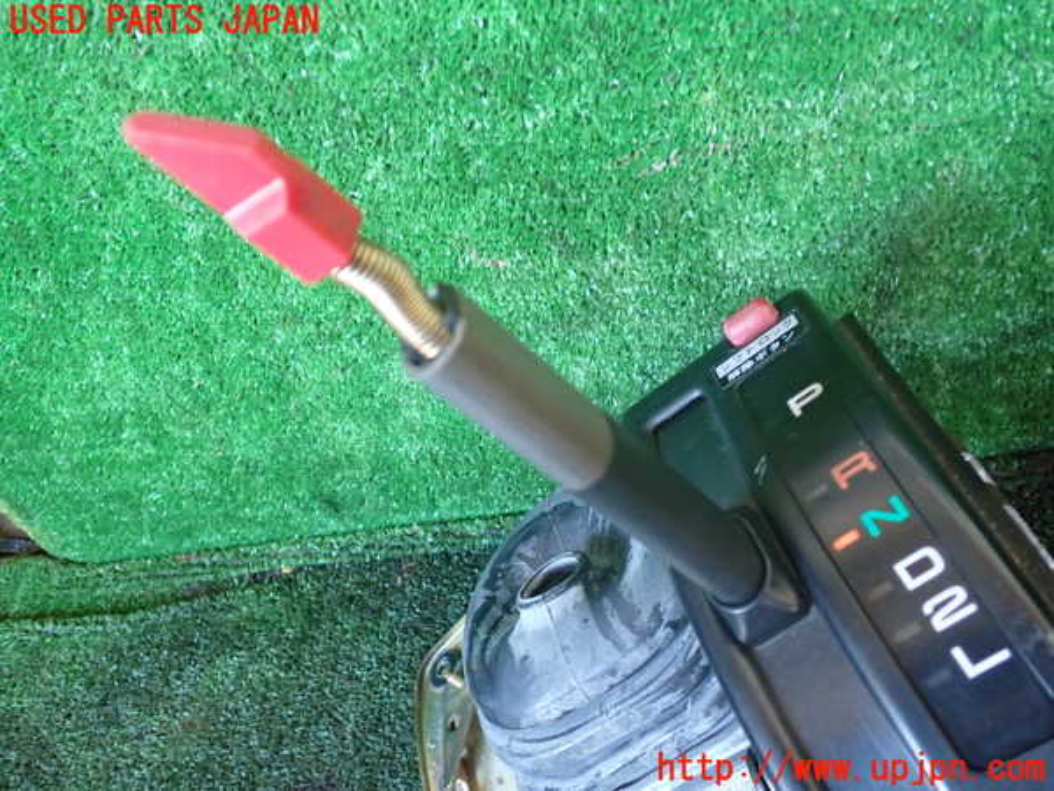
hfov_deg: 60.0
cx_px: 527
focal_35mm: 30
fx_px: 913
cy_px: 396
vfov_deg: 46.8
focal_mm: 5.4
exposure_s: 1/30
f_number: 2.3
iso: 500
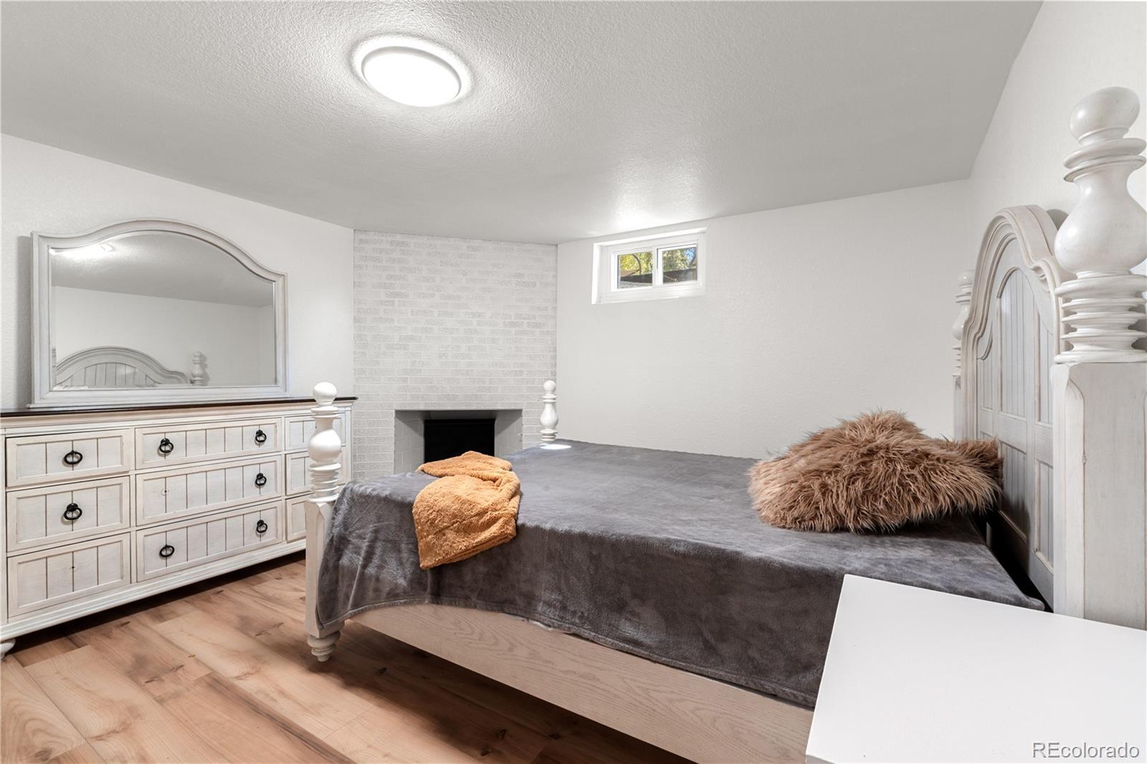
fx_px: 510
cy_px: 382
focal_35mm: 16
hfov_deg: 96.7
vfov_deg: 73.7
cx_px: 574
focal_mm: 16
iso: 250
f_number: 16
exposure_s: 1.3
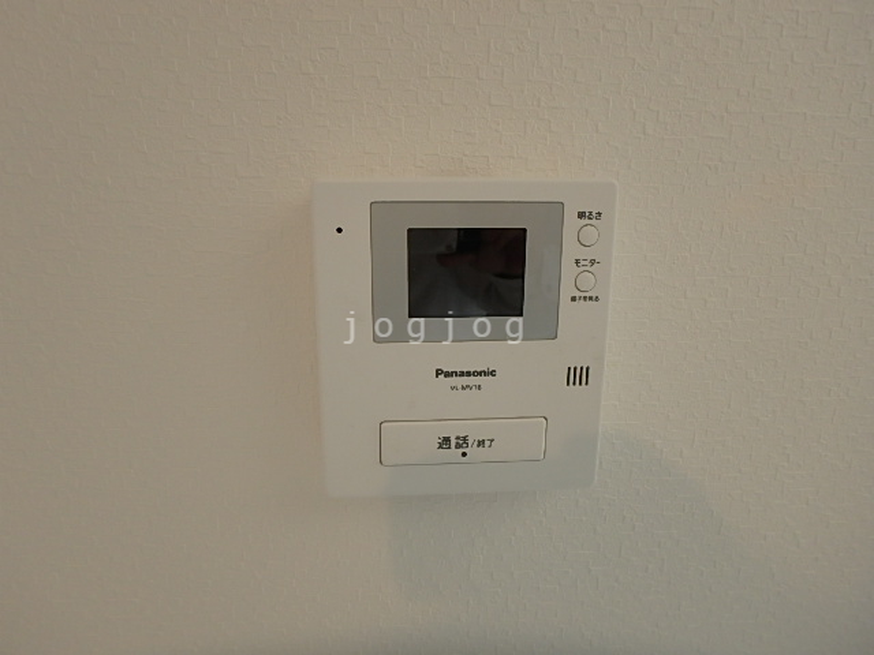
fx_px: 530
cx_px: 437
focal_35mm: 21
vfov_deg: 63.4
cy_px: 328
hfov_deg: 79.0
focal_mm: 3.7
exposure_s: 1/60
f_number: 3.5
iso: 200
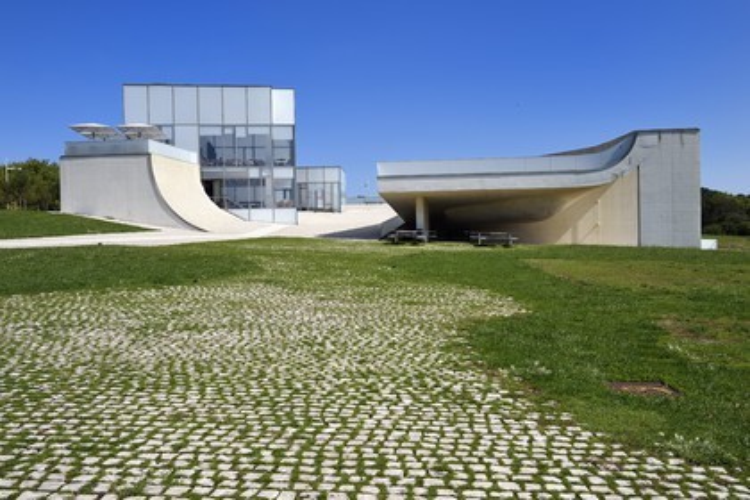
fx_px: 708
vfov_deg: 38.9
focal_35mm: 34
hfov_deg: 55.8
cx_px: 375
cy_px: 250
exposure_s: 1/250
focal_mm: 34
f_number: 14
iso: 200
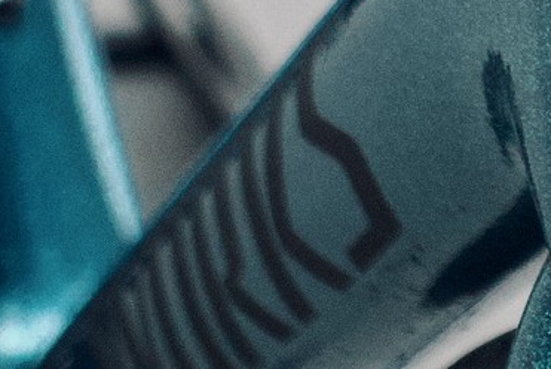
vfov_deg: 3.5
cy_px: -258
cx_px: 651
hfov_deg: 5.3
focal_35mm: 386
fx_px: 5912
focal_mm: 25.7
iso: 400
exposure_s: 1/60
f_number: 2.8
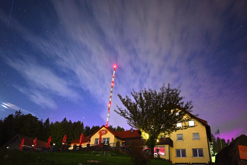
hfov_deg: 71.4
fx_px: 172
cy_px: 101
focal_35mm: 25
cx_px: 133
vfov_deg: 50.8
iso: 200
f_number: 1.8
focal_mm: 20
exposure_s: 30
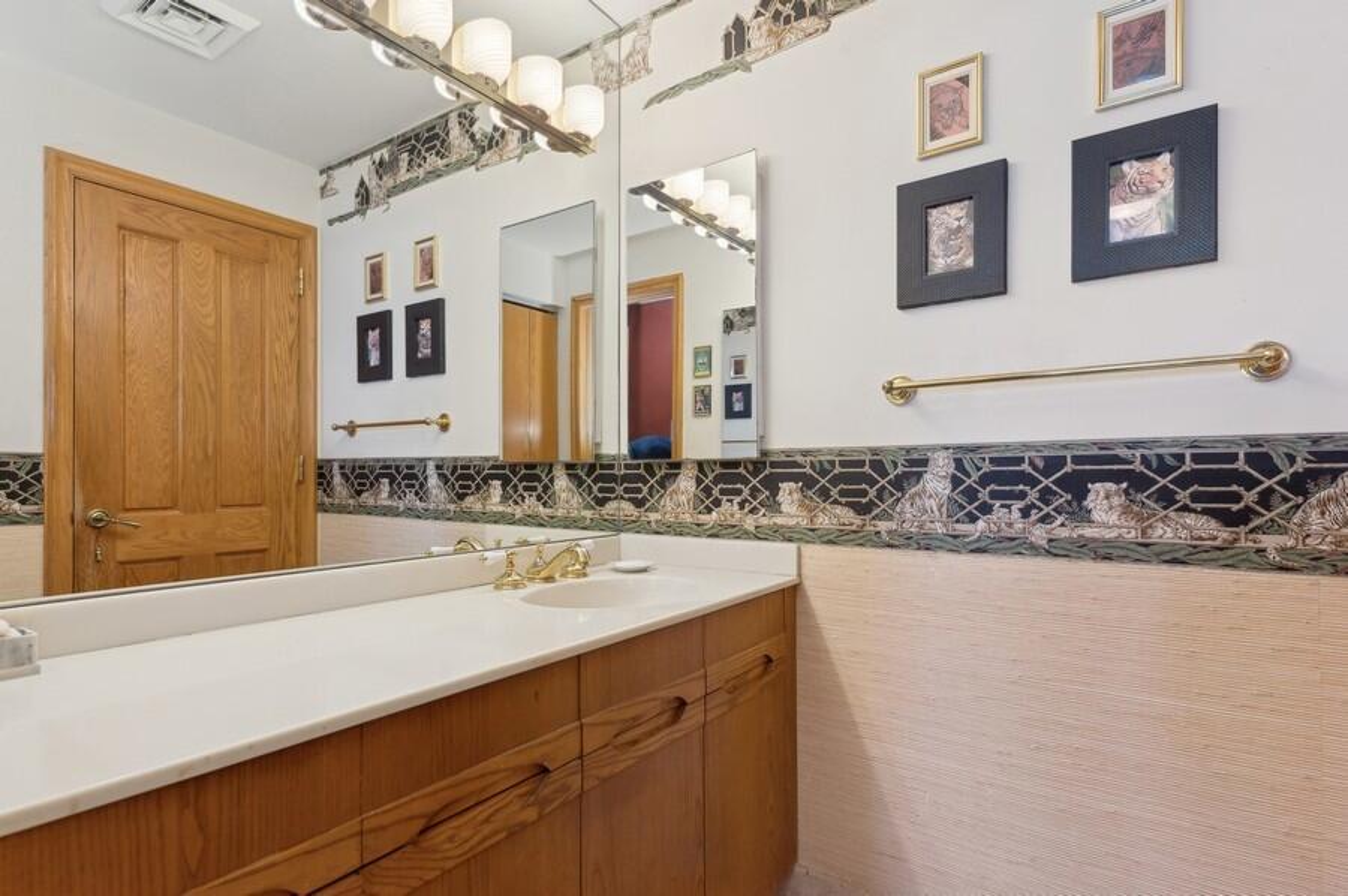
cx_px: 674
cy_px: 448
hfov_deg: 90.1
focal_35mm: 18
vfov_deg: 67.3
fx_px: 673
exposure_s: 1/13
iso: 100
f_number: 8
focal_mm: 18
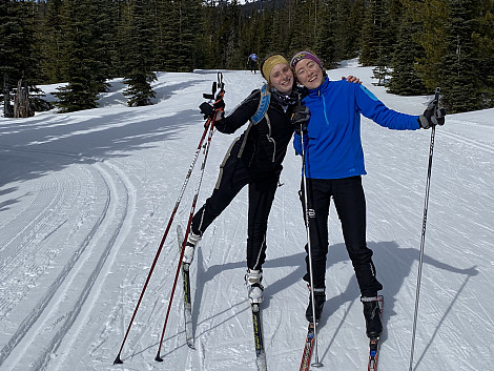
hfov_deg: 44.8
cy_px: 168
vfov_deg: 34.4
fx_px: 600
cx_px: 249
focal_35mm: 42
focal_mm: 4.25
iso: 32
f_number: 1.8
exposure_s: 1/7692
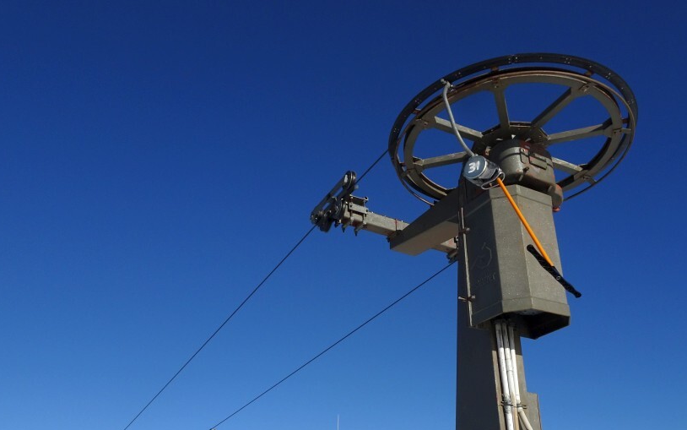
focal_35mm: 32
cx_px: 381
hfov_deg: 59.5
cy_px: 284
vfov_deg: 39.0
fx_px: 599
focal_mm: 4.1
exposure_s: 1/2000
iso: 80
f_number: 3.5
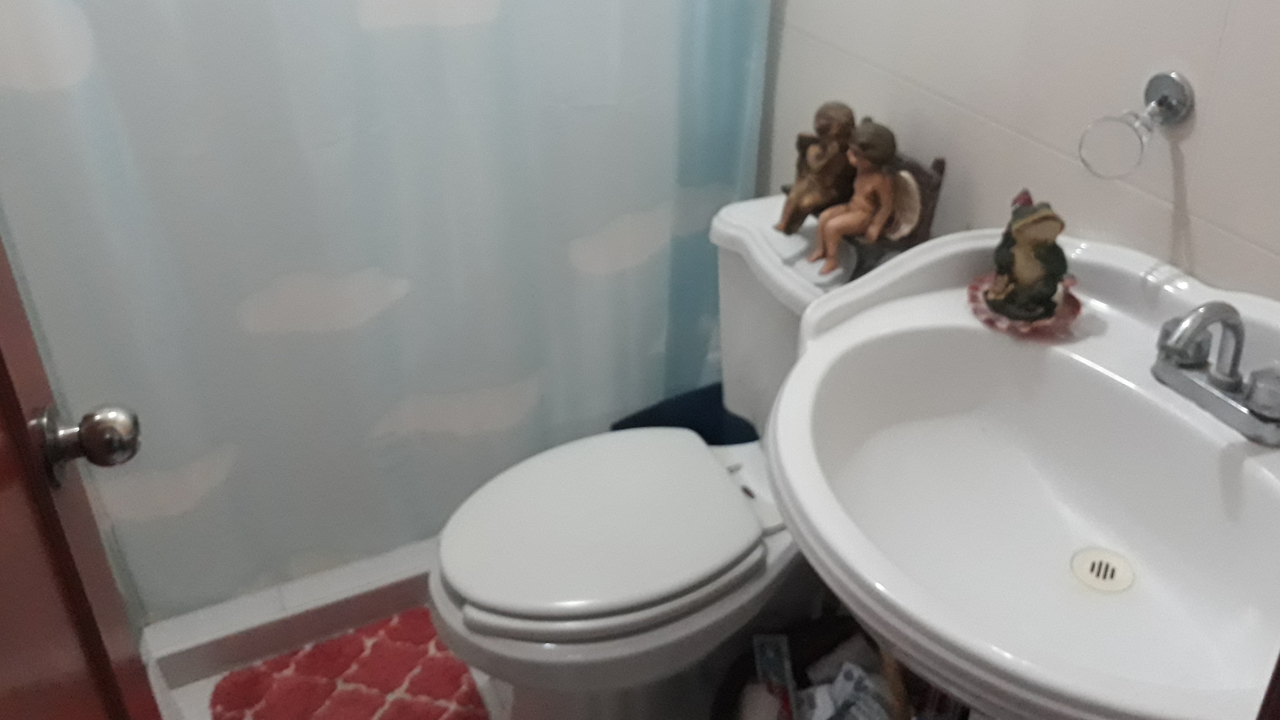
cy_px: 241
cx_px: 646
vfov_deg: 38.5
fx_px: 1018
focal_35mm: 30
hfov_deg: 64.3
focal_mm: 3.6
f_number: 1.9
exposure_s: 1/15
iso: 500
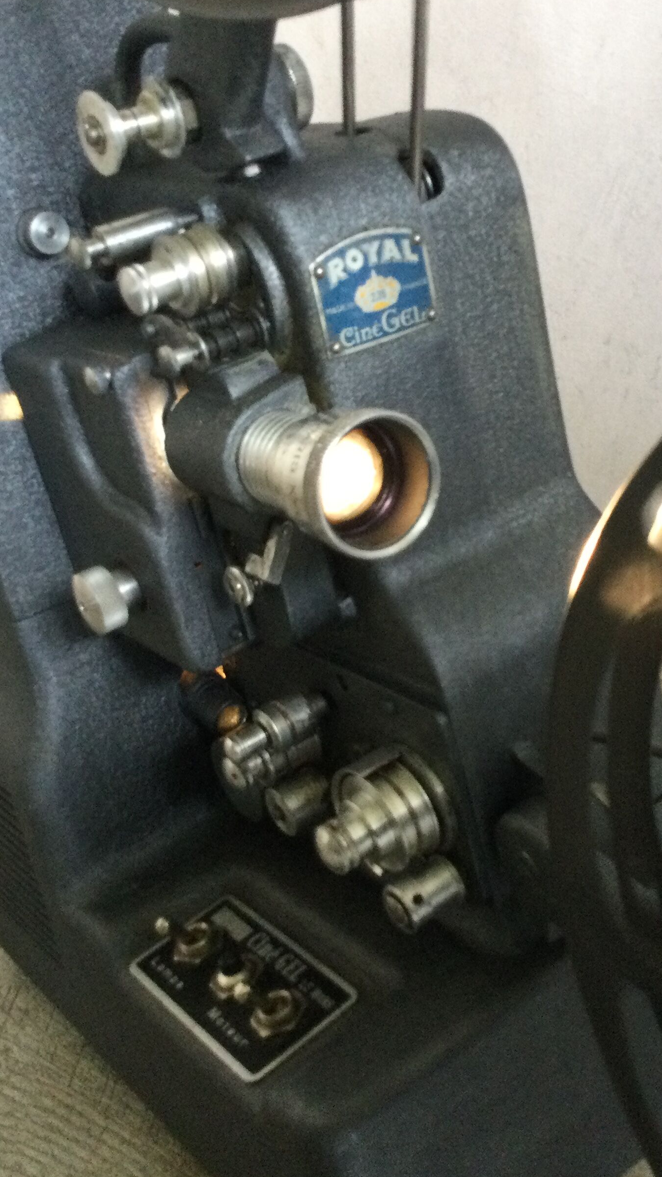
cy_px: 588
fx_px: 1435
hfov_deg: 25.9
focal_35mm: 46
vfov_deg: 44.6
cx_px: 432
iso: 160
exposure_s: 1/33
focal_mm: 3.3
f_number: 2.4
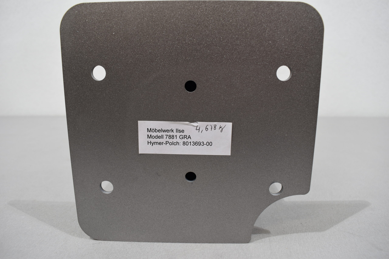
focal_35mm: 27
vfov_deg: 47.9
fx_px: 292
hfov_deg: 67.4
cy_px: 130
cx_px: 194
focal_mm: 18
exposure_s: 1/60
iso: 400
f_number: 5.6
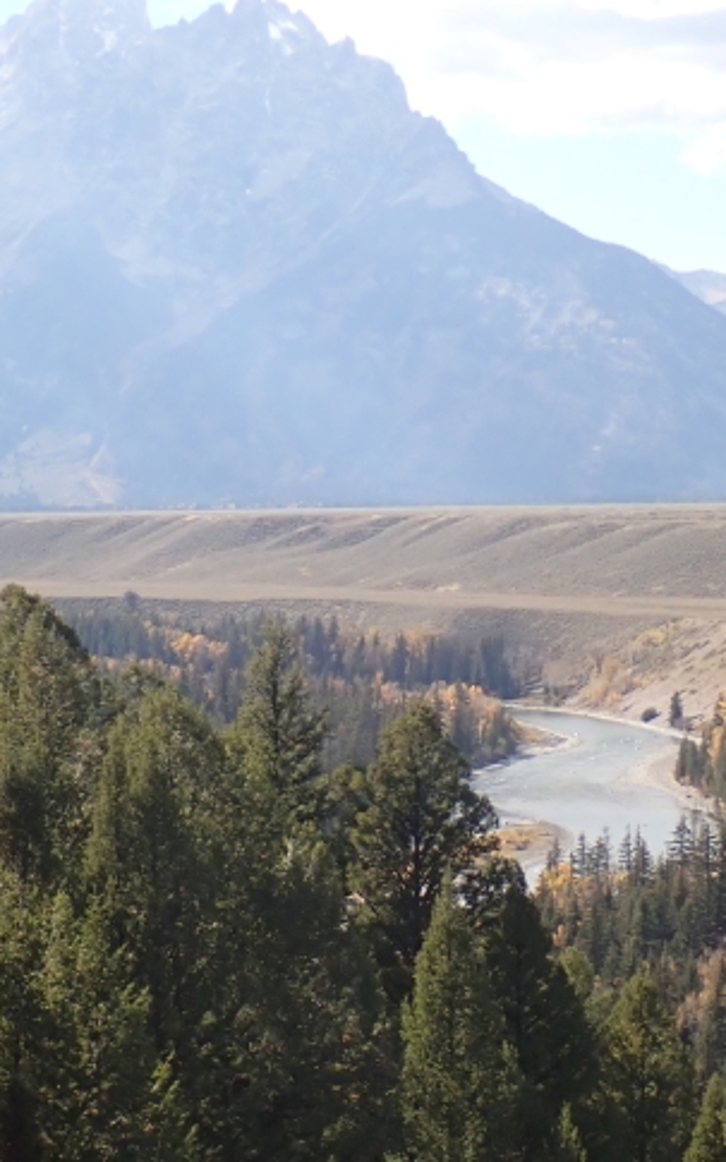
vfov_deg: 17.7
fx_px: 3737
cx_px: 357
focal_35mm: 118
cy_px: 503
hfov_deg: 11.1
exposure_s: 1/640
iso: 100
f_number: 3.3
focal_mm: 9.65
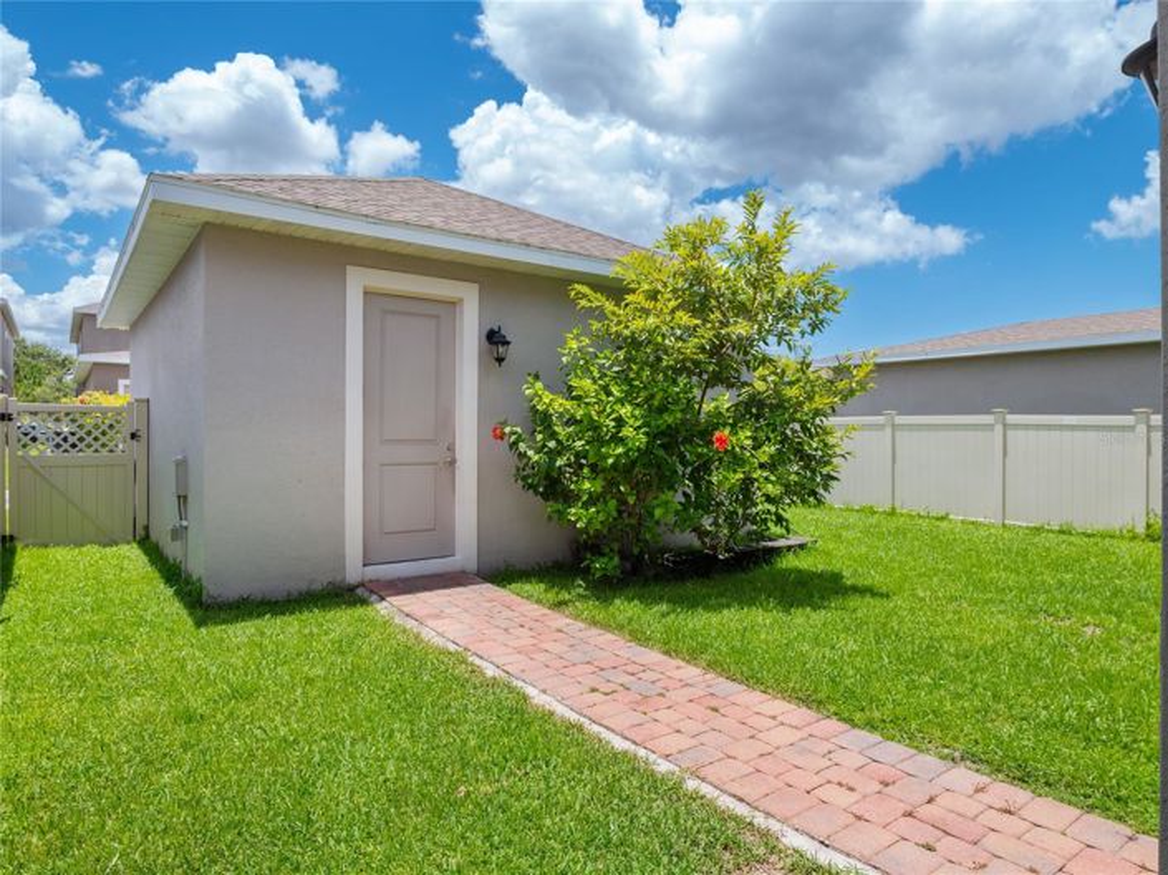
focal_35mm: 20
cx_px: 584
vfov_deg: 65.9
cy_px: 438
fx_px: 674
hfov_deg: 81.8
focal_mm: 10
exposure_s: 1/500
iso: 200
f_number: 5.6
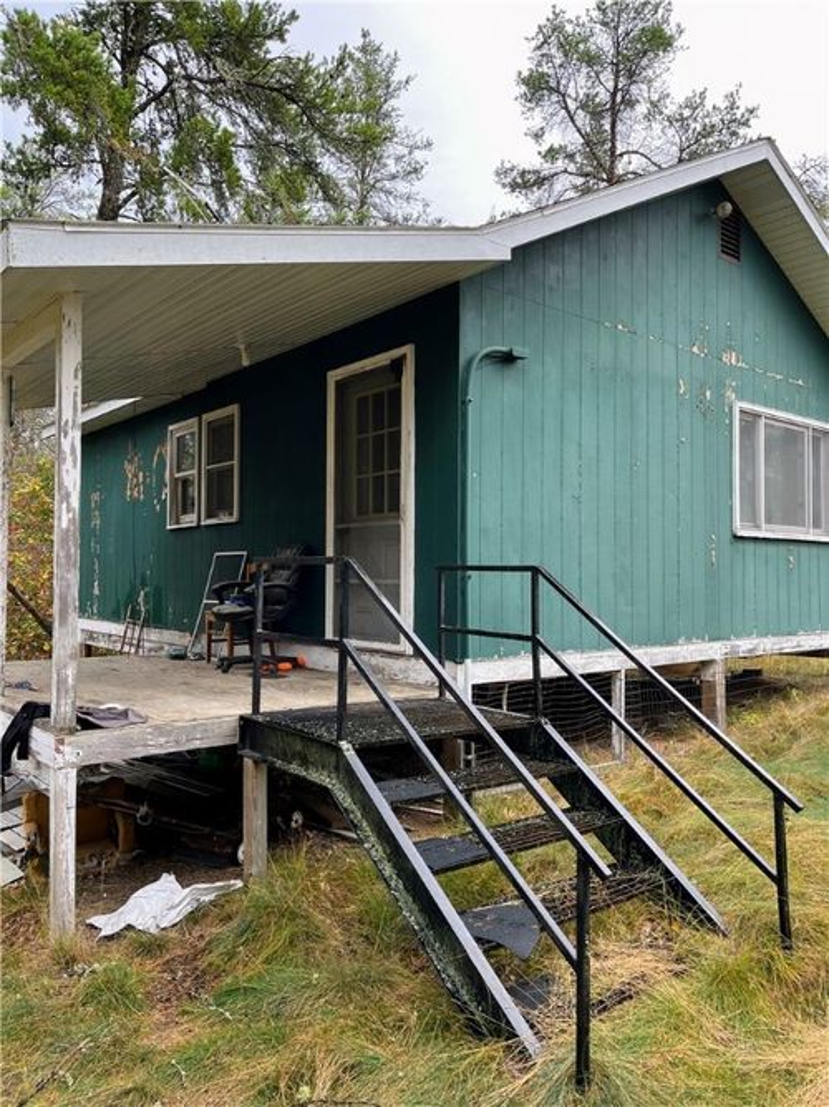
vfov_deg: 67.3
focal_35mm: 26
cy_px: 554
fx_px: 830
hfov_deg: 53.0
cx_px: 414
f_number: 1.6
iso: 40
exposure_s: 1/122
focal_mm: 5.1
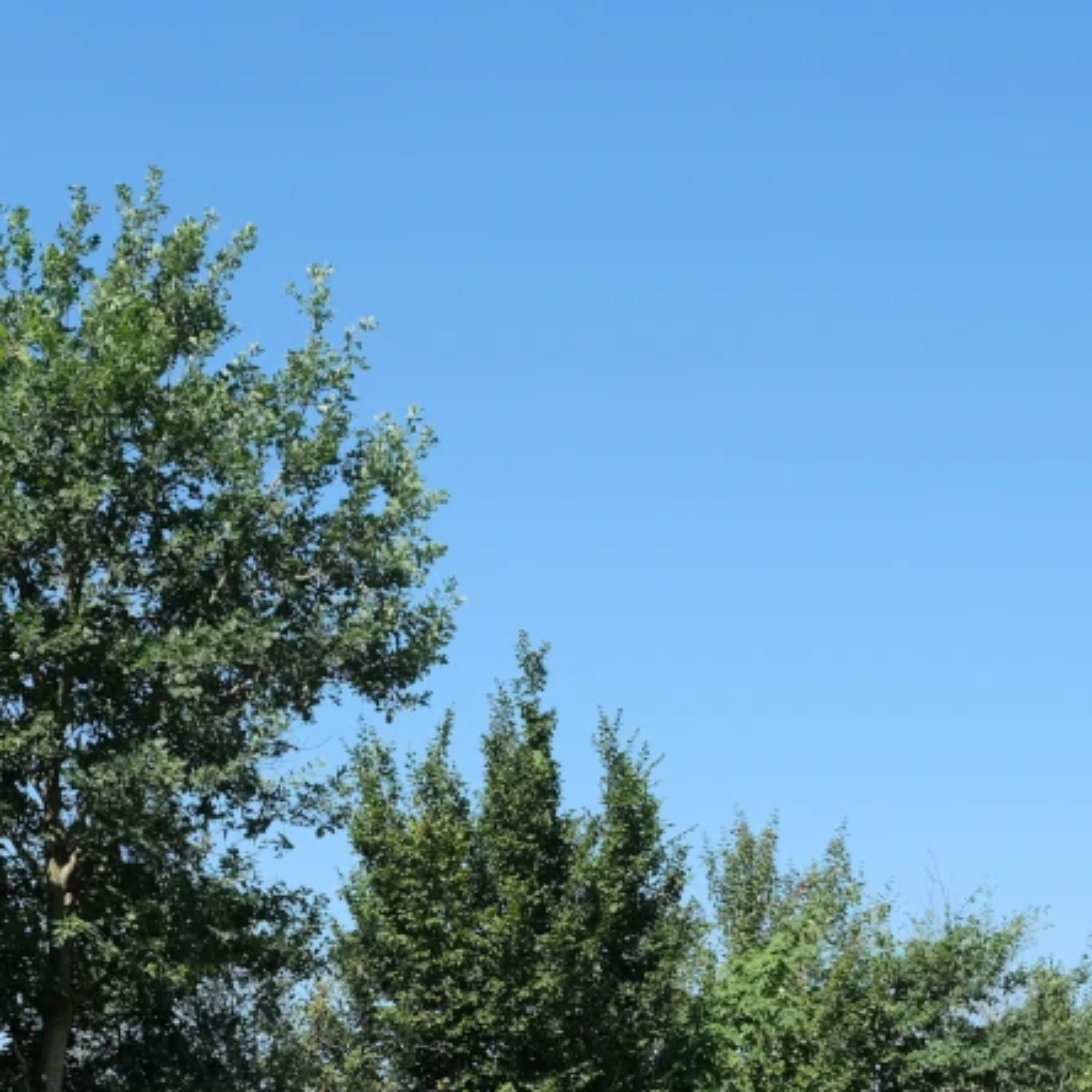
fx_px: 2213
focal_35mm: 62
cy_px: 922
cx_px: 477
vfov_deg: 27.0
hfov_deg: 27.7
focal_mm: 18
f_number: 7.1
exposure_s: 1/400
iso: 320
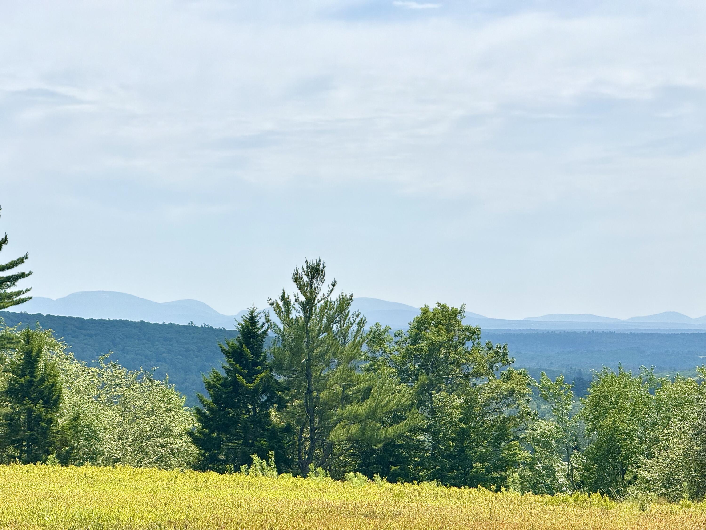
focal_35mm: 120
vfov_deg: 12.3
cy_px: 265
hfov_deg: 16.4
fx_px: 2447
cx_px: 353
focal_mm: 15.66
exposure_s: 1/3344
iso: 40
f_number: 2.8
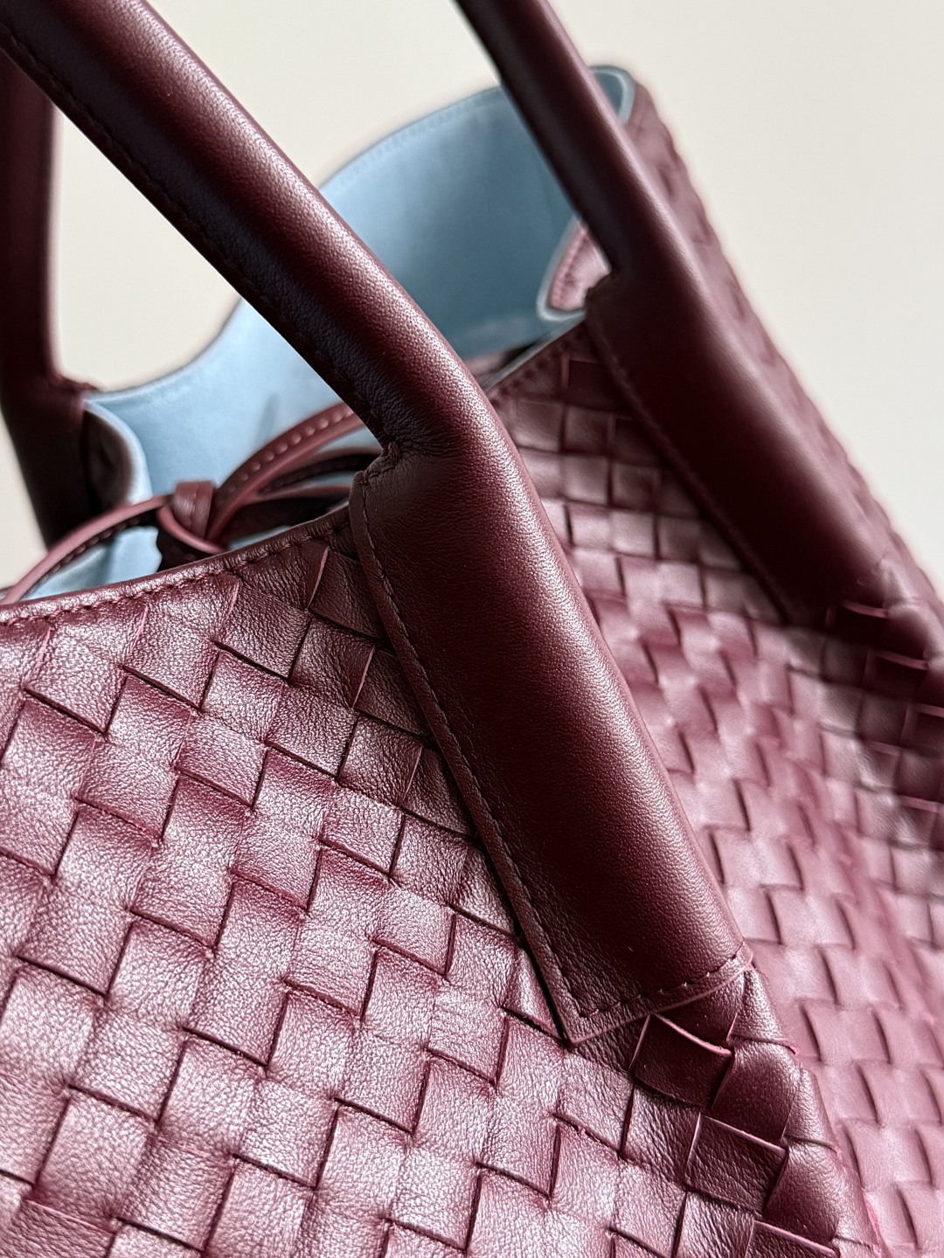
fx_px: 873
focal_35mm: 24
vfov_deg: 71.6
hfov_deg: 56.8
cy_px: 629
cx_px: 472
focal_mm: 6.76
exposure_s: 1/60
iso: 400
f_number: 1.78
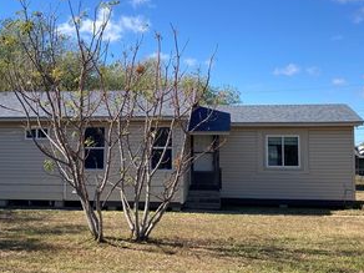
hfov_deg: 39.3
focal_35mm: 48
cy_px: 125
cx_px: 132
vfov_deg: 30.3
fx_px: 505
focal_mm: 3.99
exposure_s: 1/1473
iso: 20
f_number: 1.8
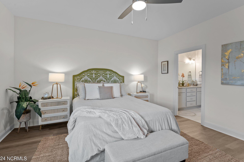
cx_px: 120
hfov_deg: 93.3
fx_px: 115
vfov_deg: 70.4
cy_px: 80
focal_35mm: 17
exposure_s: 2
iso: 100
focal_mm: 16
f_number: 10
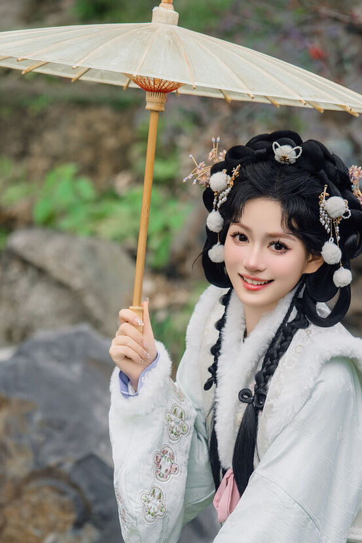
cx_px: 197
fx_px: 3350
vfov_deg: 9.3
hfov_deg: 6.2
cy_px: 392
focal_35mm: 222
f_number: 2.8
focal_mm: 117
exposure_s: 1/320
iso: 100
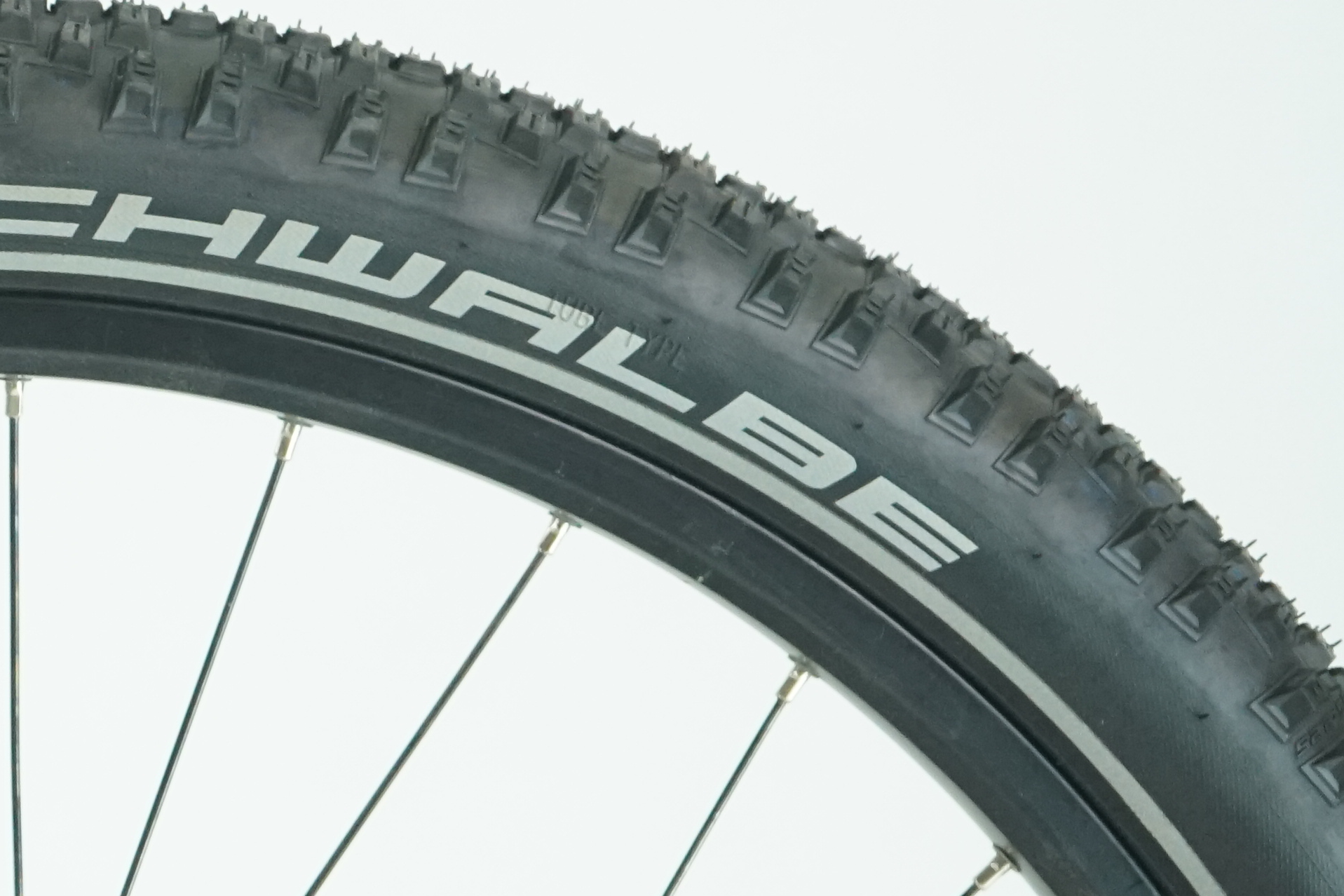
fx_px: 5376
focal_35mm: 144
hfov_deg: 13.4
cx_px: -727
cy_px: 662
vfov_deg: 9.5
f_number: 6.3
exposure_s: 1/200
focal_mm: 46
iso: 2500
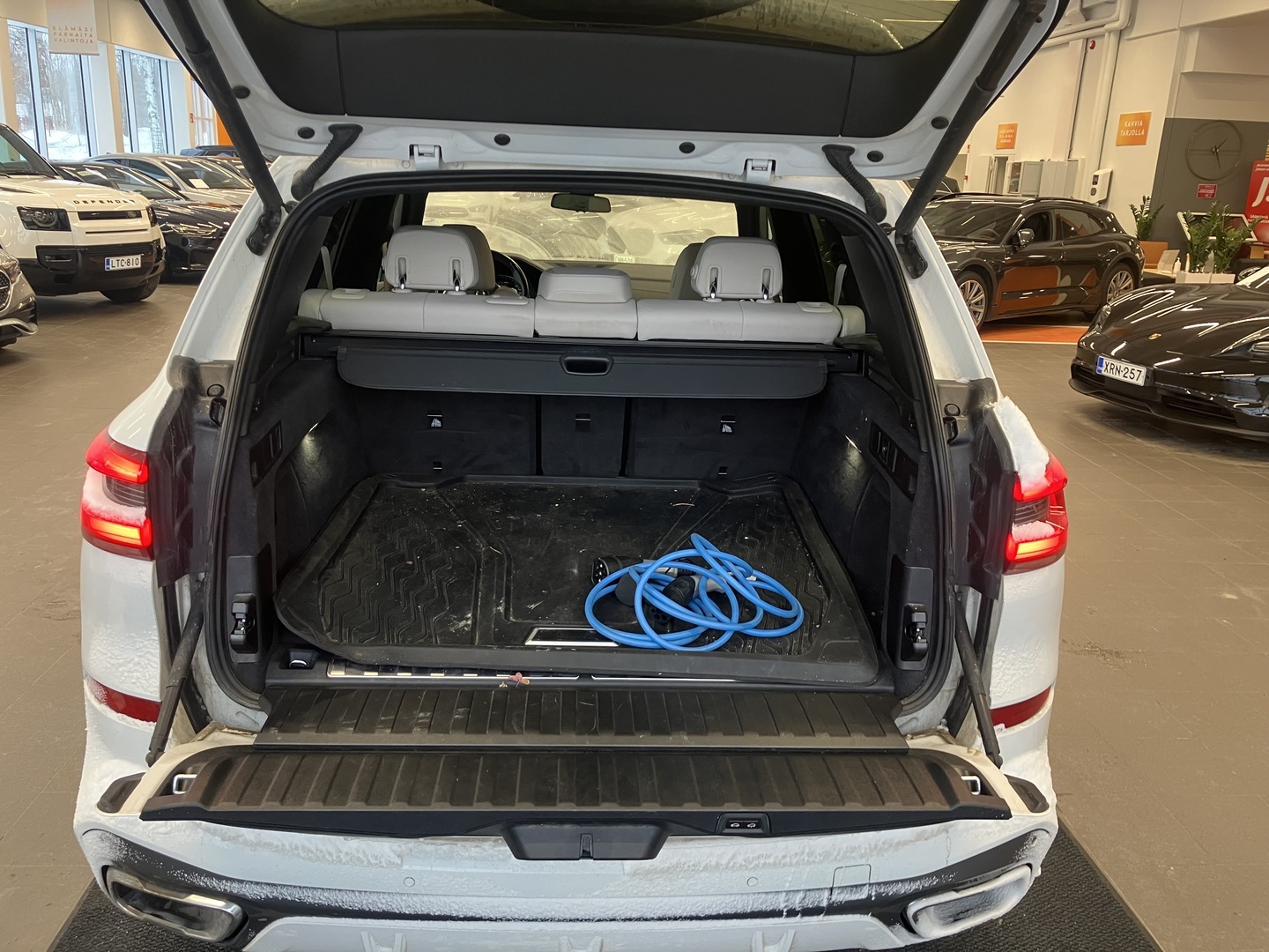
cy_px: 476
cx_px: 634
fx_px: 1026
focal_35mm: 28
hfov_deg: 63.4
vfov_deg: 49.7
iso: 80
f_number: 1.8
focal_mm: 3.99
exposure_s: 1/50
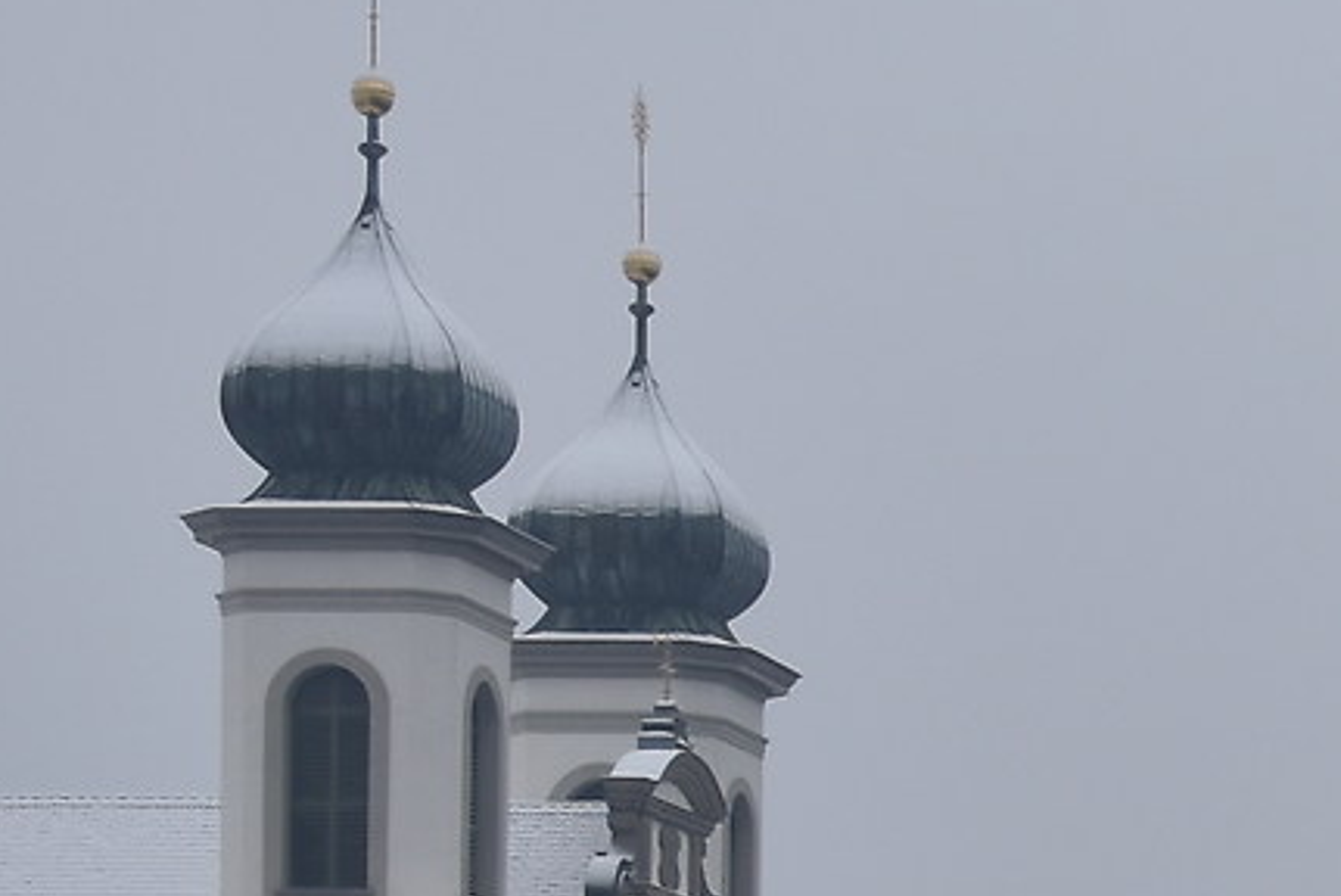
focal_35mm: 217
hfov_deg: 8.8
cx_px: 2869
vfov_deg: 6.2
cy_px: 1674
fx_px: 8088
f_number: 4
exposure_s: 1/1000
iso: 125
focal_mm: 26
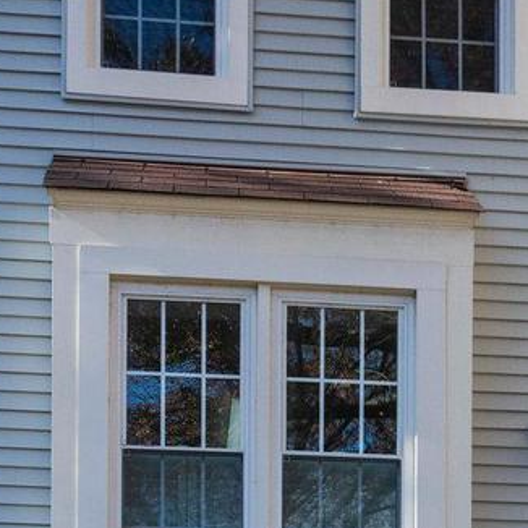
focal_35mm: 60
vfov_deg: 28.0
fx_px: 1035
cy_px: 423
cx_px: 805
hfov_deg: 22.9
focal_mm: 16
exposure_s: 1/1000
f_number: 8
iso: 1250
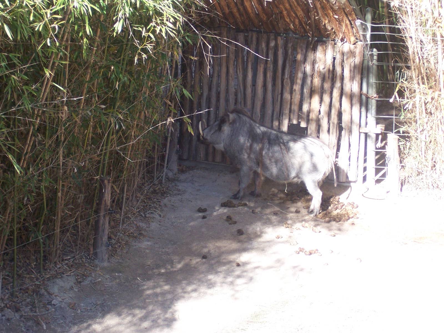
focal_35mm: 132
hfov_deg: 14.9
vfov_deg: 11.2
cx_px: 222
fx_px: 1693
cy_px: 166
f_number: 4.8
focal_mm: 22
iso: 140
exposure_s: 1/125
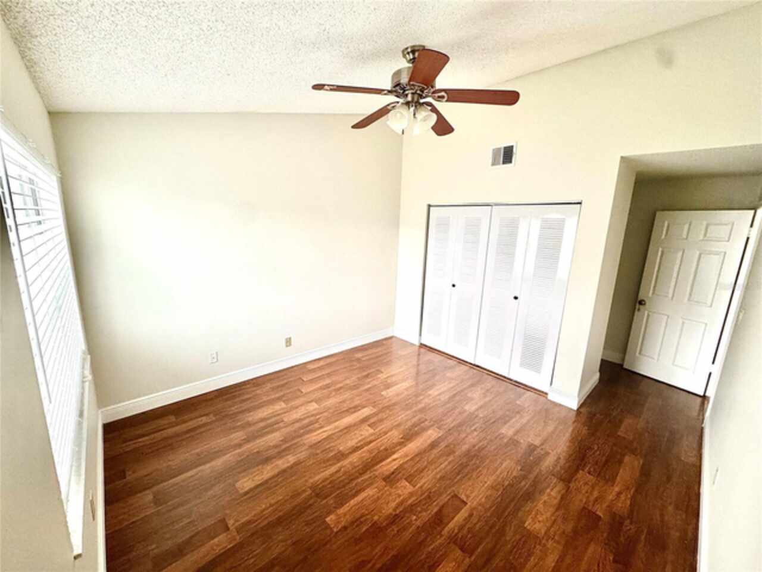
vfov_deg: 85.7
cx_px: 381
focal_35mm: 14
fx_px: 308
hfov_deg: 102.1
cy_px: 286
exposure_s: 1/99
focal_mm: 2.22
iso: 320
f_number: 2.2
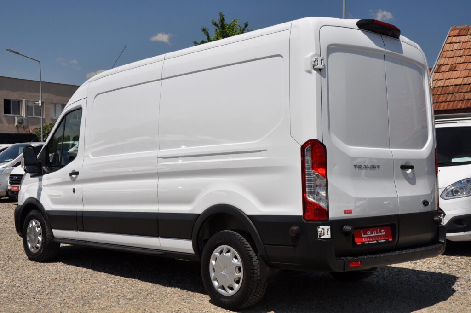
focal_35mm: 45
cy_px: 156
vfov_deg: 29.8
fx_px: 588
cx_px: 236
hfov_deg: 43.7
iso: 500
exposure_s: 1/500
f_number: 11
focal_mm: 30
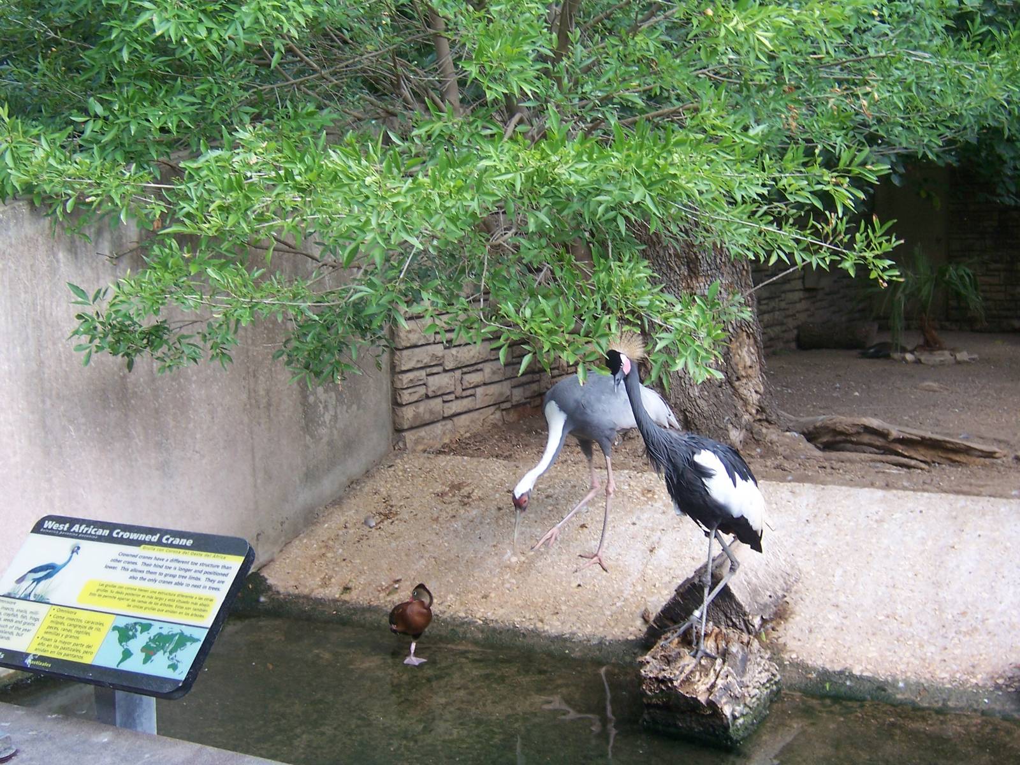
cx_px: 510
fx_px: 1444
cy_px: 382
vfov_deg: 29.7
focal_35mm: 49
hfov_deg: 38.9
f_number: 3.4
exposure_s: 1/90
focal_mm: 8.2
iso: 80
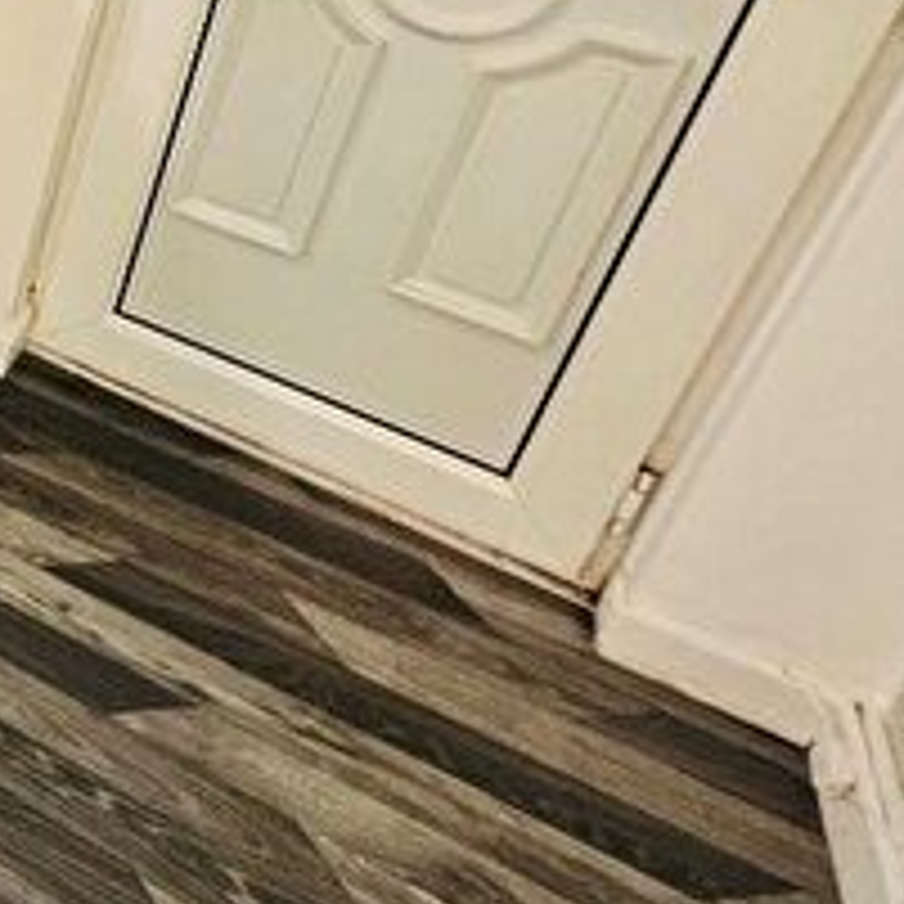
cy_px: -34
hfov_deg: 24.3
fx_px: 1182
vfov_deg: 36.8
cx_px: -630
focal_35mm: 40
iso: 125
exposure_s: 1/50
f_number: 1.8
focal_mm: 1.57
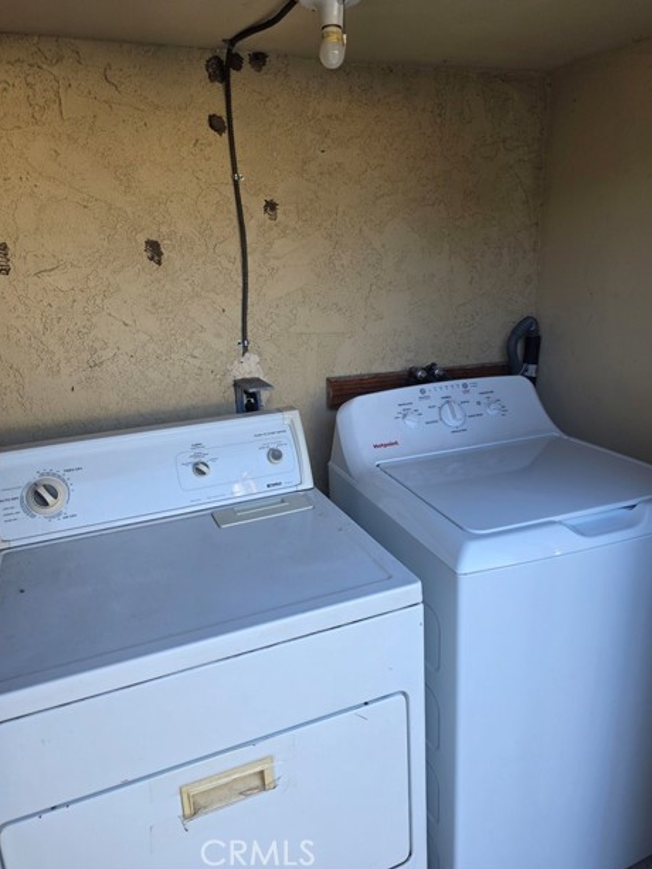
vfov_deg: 71.6
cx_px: 325
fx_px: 603
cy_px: 420
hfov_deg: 56.8
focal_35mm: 24
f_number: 1.7
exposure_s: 1/180
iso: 40
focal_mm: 6.3
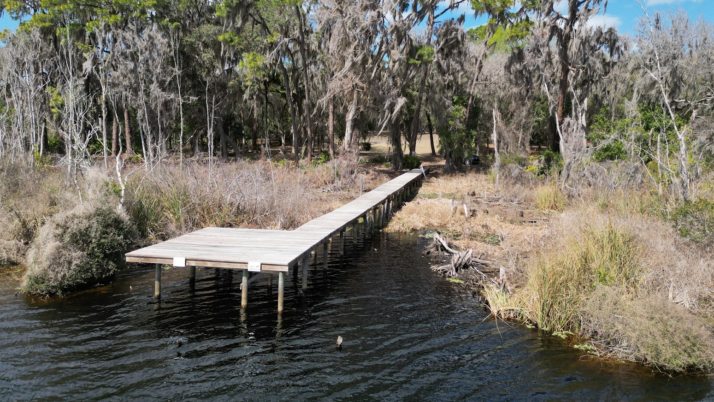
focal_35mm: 27
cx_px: 360
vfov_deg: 42.3
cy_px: 131
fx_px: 511
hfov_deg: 69.8
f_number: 1.7
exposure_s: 1/3000
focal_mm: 6.72
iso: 150
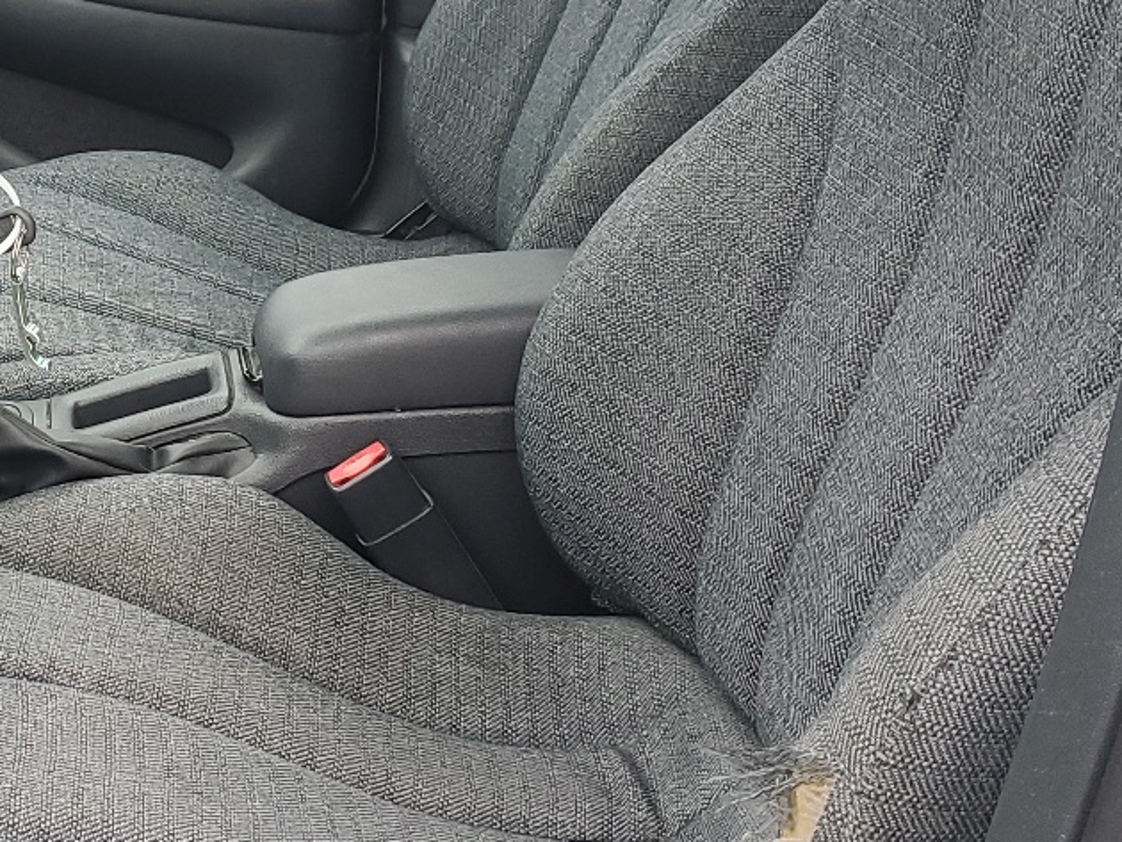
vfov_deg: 22.2
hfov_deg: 28.2
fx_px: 2140
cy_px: 288
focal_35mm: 66
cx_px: 91
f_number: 1.5
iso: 77
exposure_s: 1/120
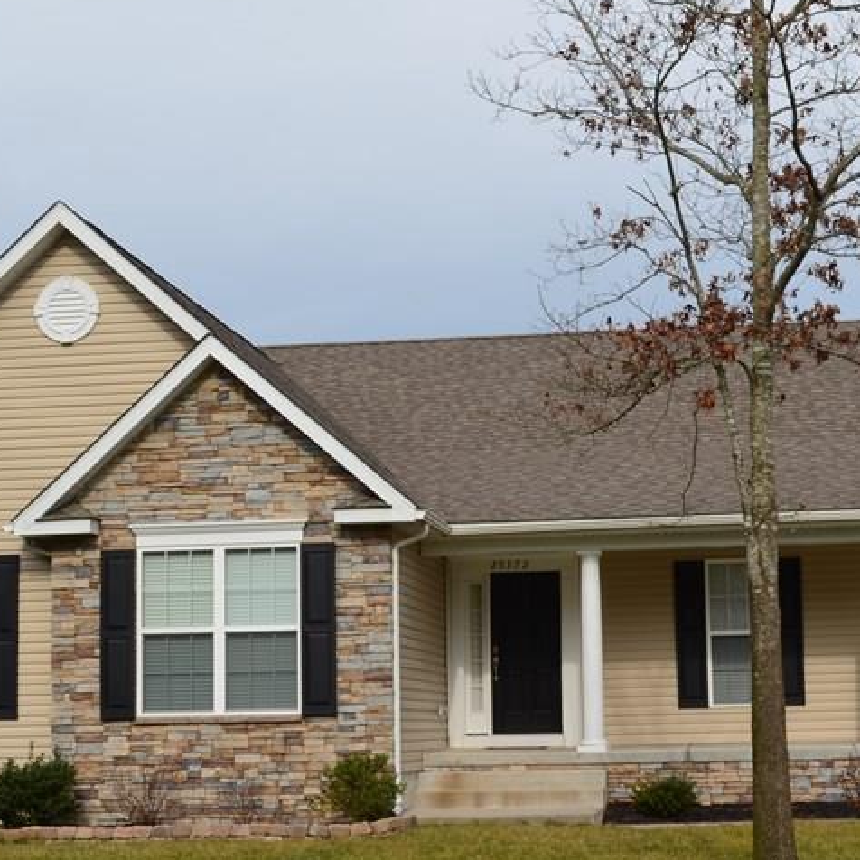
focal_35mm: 64
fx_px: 1799
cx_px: 523
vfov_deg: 26.8
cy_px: 538
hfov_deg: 26.8
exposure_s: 1/125
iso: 125
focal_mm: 22
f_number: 11
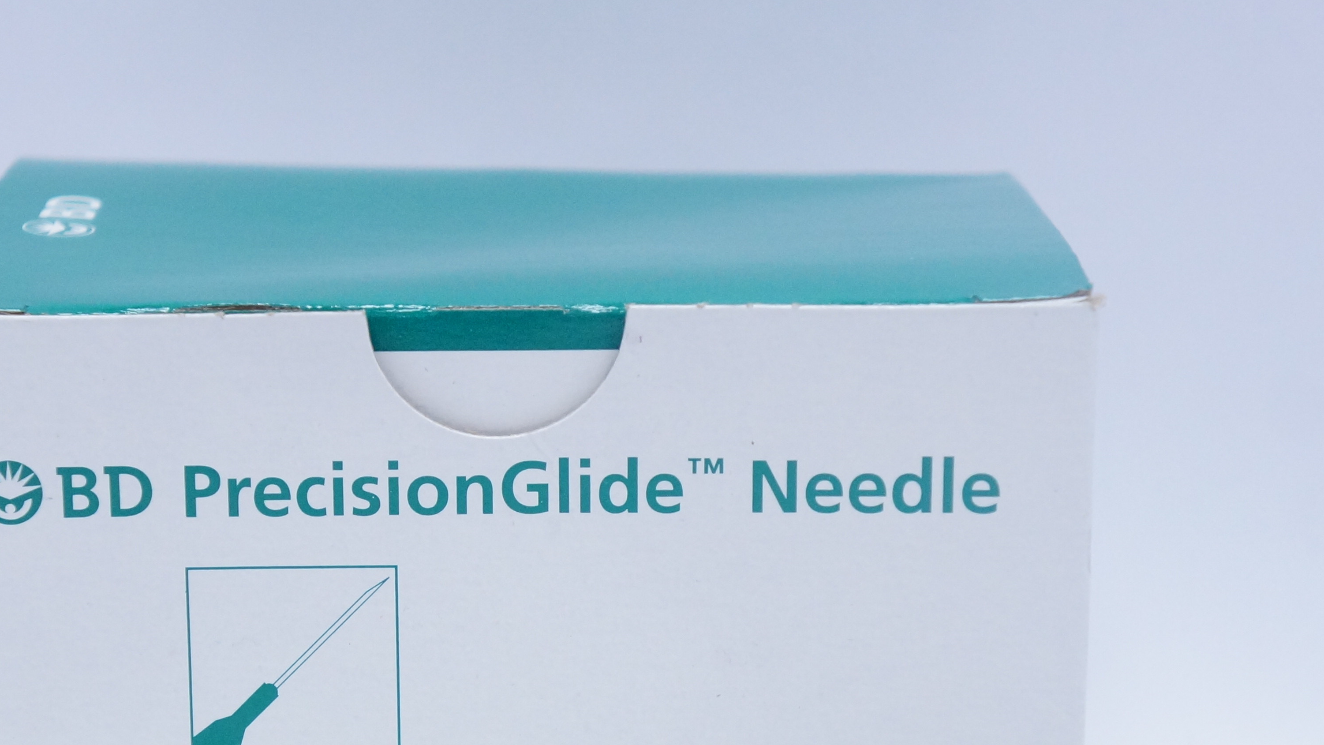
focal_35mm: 113
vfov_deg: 10.7
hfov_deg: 18.9
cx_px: 442
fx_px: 3967
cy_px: 634
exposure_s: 1/200
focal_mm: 44
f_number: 4.5
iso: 1600
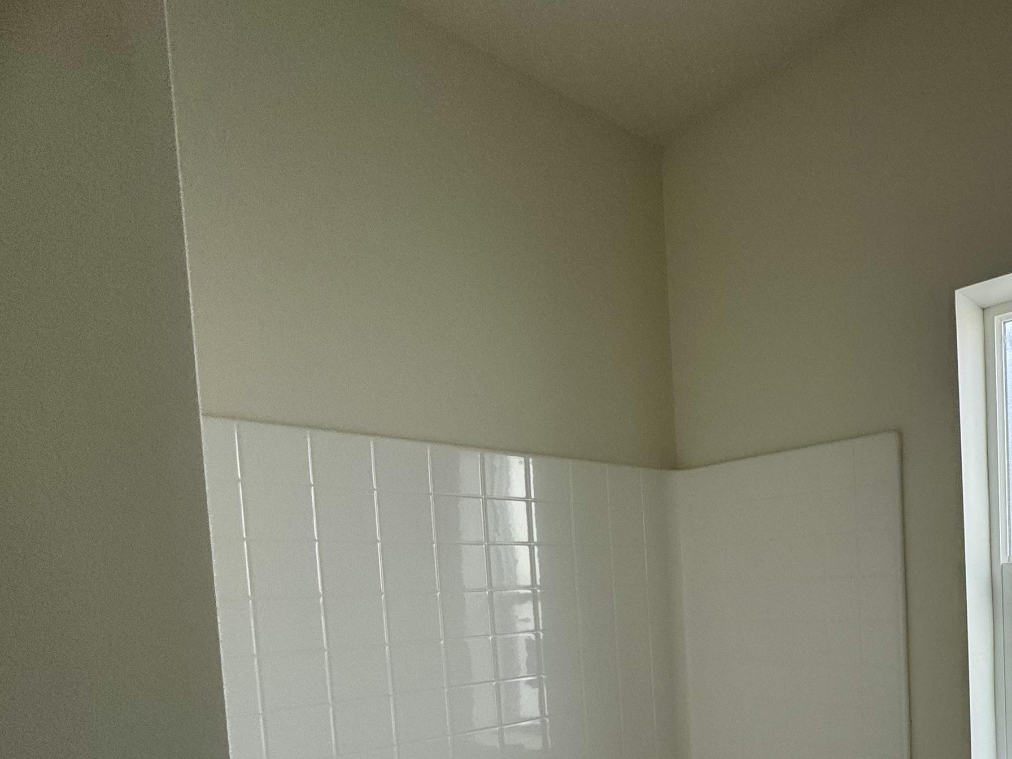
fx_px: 702
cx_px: 849
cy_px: 614
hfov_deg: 63.5
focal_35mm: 24
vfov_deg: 52.9
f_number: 2.2
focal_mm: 2.22
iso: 40
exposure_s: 1/137
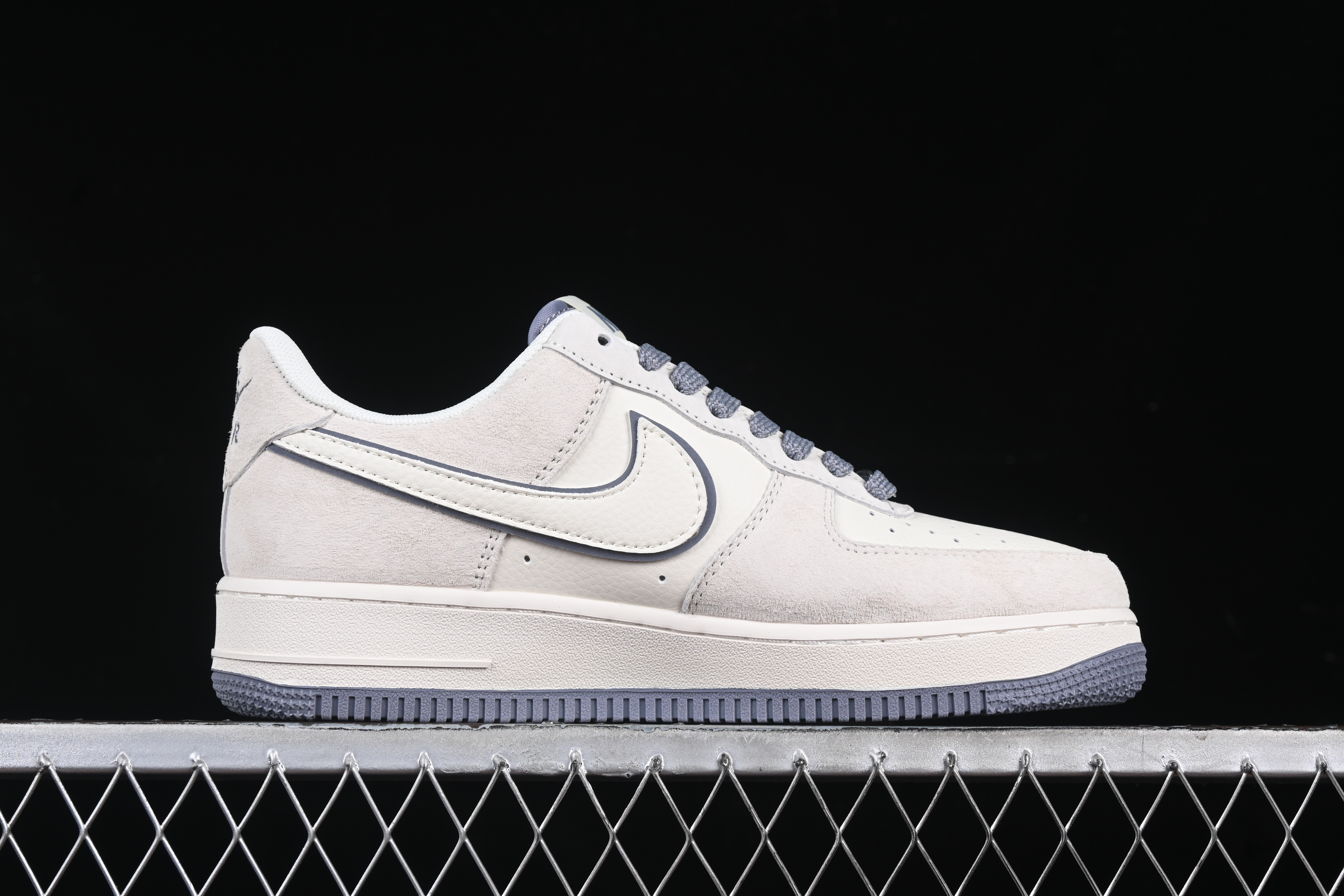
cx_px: 672
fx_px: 2800
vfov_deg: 18.2
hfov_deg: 27.0
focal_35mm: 75
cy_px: 448
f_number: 8
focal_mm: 50
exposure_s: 1/80
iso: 160
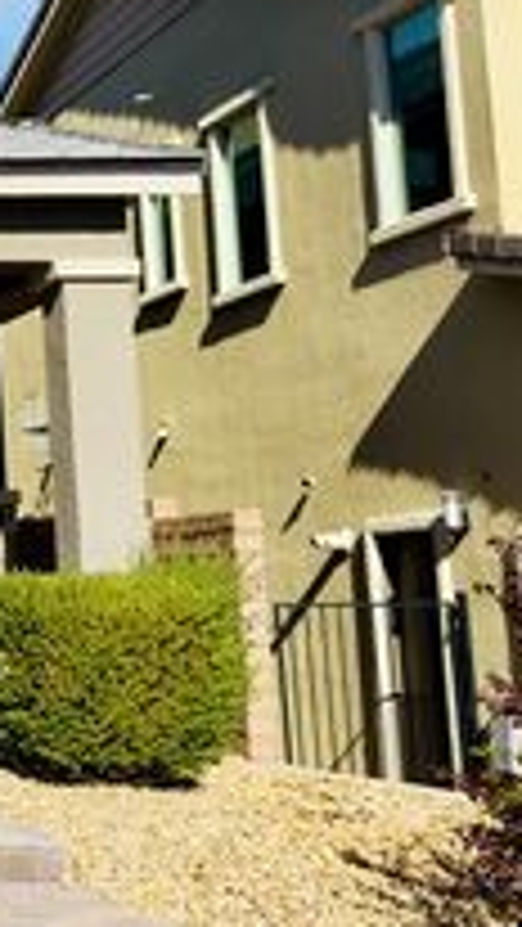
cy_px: 340
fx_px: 1819
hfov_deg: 13.6
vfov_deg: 28.5
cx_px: -558
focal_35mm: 74
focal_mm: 6.76
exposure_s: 1/6897
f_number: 1.78
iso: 64
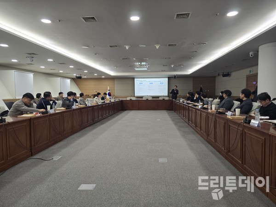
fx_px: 183
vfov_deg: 58.9
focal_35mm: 23
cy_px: 104
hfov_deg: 73.9
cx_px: 138
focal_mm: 6.3
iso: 200
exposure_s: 1/120
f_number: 1.7
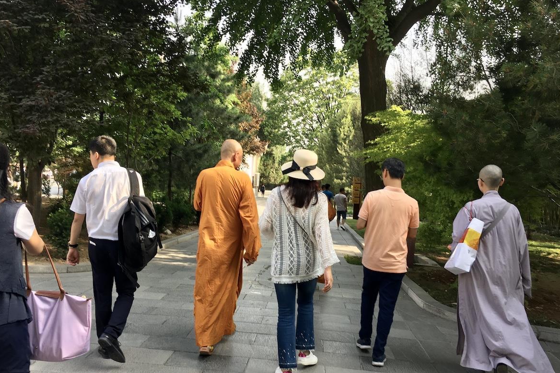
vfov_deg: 42.3
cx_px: 276
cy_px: 205
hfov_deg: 60.3
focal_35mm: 31
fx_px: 482
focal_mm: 4.15
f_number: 2.2
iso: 25
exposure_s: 1/161
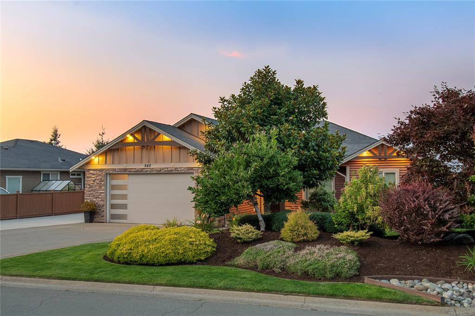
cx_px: 238
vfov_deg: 43.6
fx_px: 396
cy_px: 158
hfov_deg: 61.9
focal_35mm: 30
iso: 640
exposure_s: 1/13
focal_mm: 20
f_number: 7.1
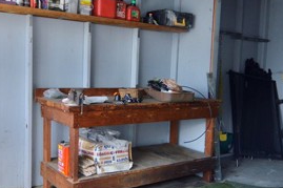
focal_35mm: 39
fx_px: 308
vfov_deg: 34.0
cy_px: 97
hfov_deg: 49.3
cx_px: 125
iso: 400
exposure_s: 1/100
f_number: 5
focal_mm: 11
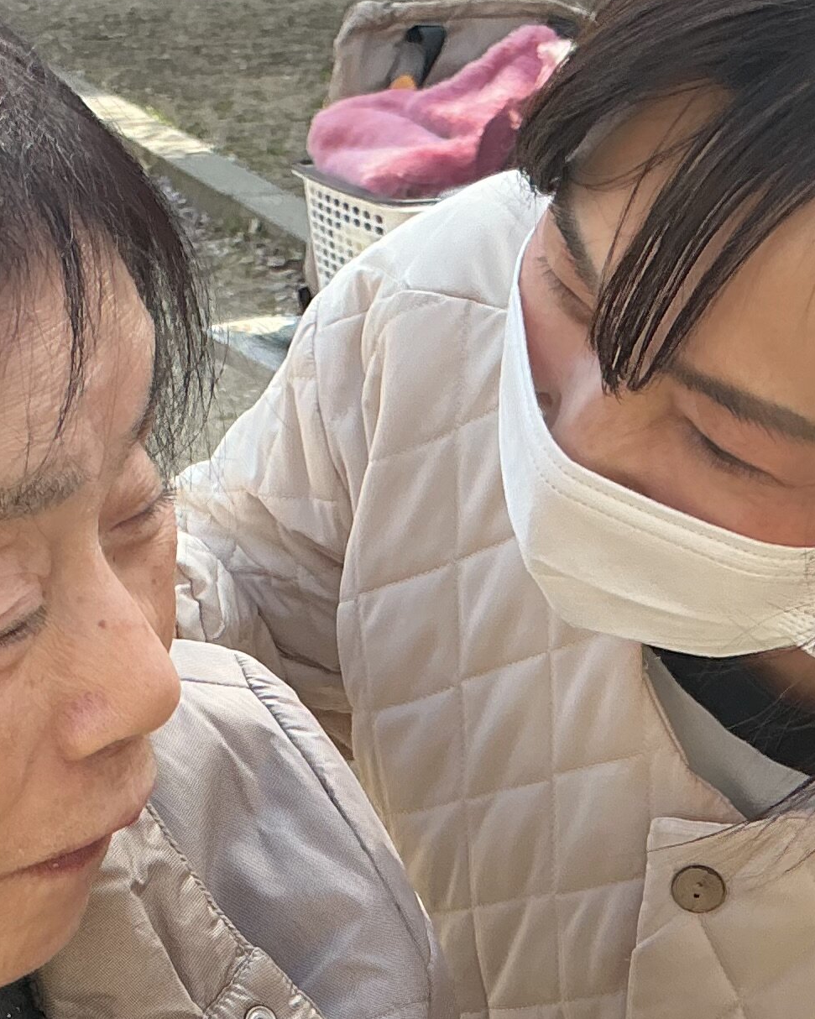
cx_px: 105
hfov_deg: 16.2
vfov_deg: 19.6
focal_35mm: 94
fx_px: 2835
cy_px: 1083
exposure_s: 1/446
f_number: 1.8
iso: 25
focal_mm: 3
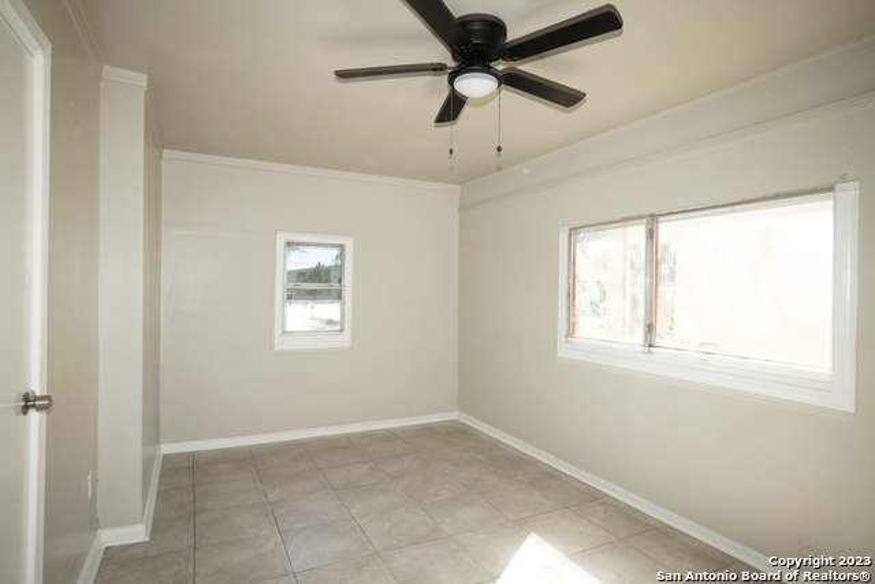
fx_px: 438
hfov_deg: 90.0
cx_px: 438
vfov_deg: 67.4
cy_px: 292
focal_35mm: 18
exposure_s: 1/60
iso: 100
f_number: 4.5
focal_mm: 12
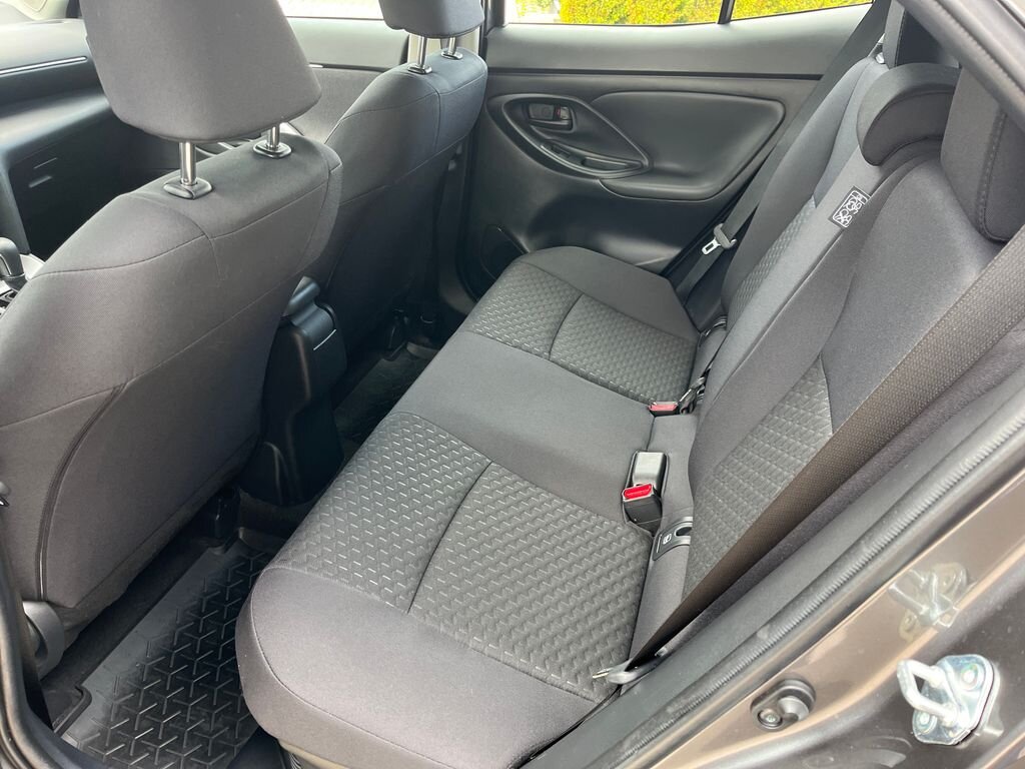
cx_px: 512
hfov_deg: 67.3
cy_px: 384
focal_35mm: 26
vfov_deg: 53.1
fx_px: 770
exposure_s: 1/107
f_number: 1.6
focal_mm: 5.1
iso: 125
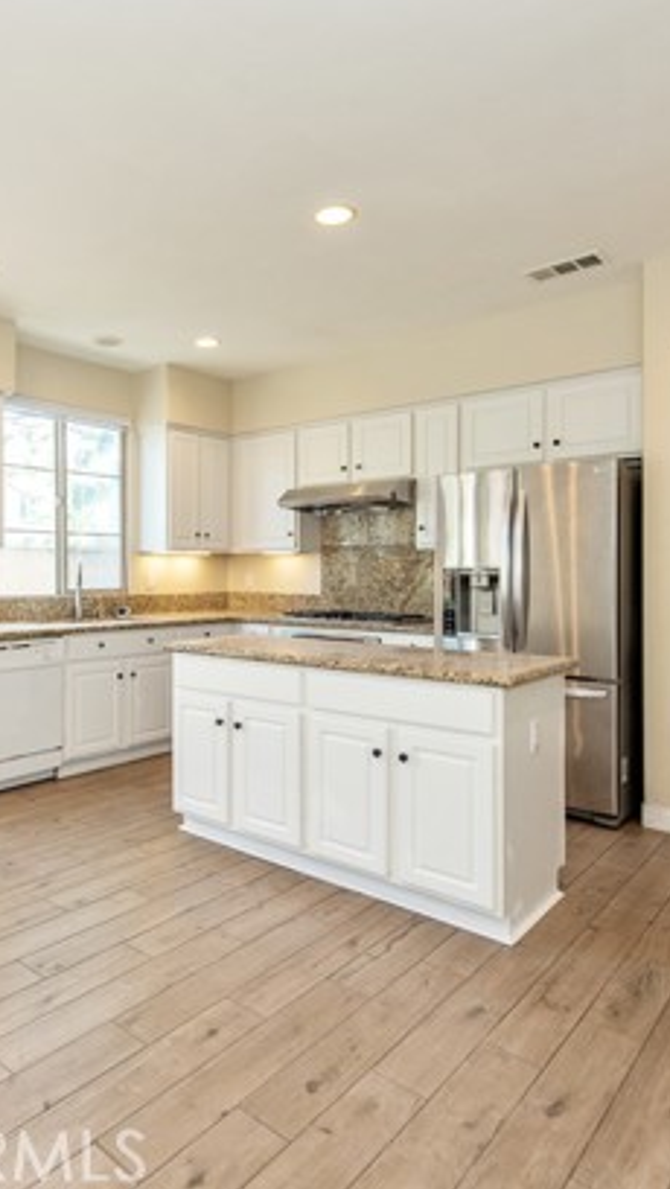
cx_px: 175
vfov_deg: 78.6
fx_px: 725
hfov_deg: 47.9
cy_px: 576
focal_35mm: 23
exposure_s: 1/125
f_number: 5.6
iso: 640
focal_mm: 14
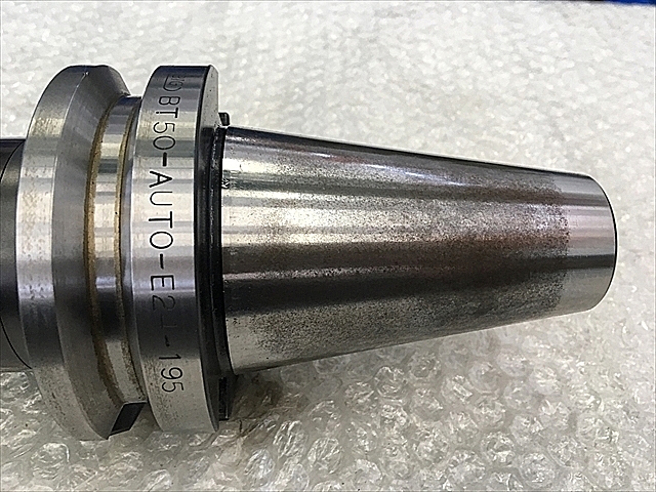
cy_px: 246
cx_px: 328
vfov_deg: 48.2
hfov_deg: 61.7
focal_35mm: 29
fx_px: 550
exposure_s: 1/30
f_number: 2.2
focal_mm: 4.15
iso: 40
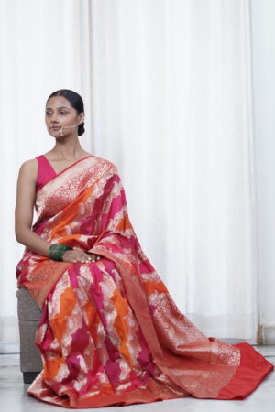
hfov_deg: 18.2
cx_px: 138
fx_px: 859
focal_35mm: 75
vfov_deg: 27.0
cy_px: 206
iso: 320
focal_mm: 50
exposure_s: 1/125
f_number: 2
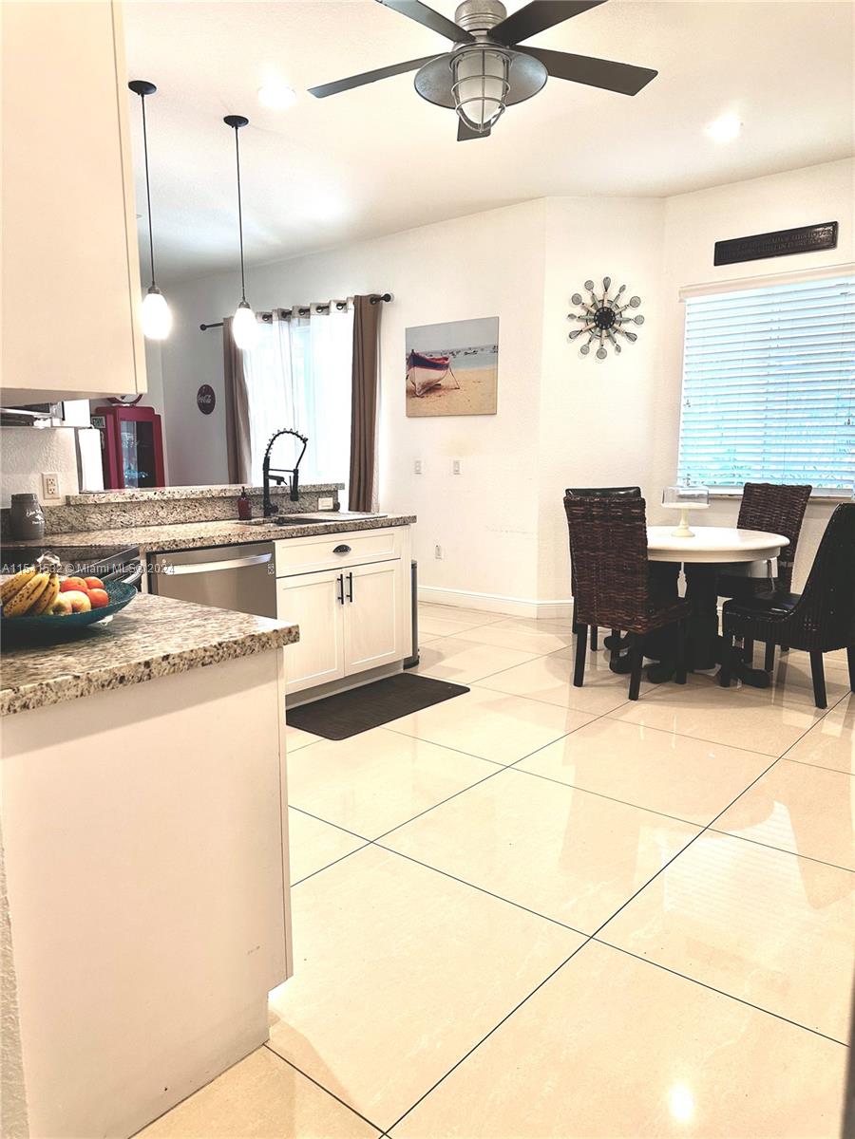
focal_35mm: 24
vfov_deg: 71.6
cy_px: 570
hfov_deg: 56.8
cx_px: 428
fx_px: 790
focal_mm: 6.86
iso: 160
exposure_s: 1/60
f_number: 1.78
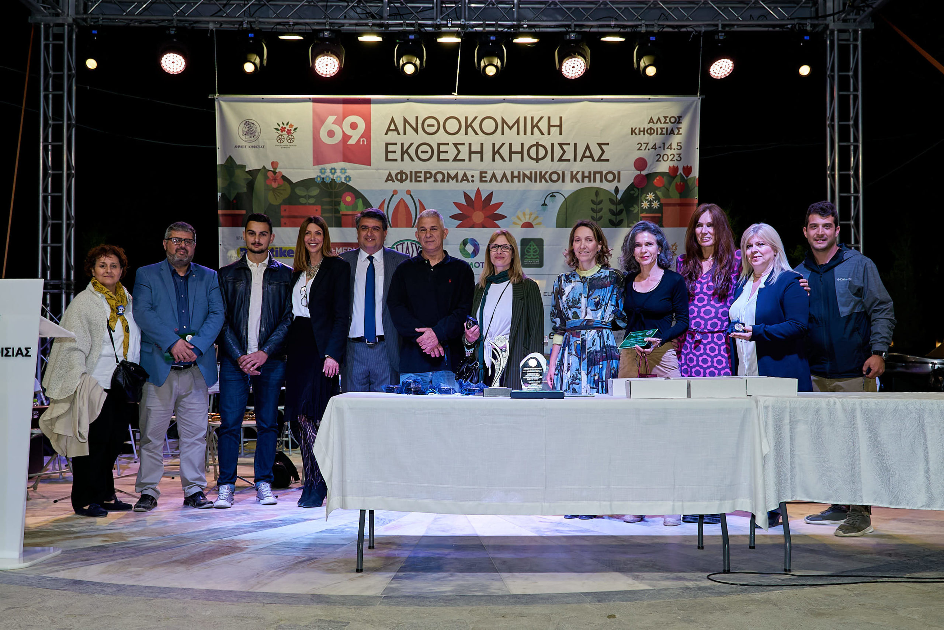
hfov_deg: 46.4
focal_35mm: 42
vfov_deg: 31.9
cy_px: 315
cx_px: 472
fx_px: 1102
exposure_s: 1/200
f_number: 4
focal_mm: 28
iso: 250
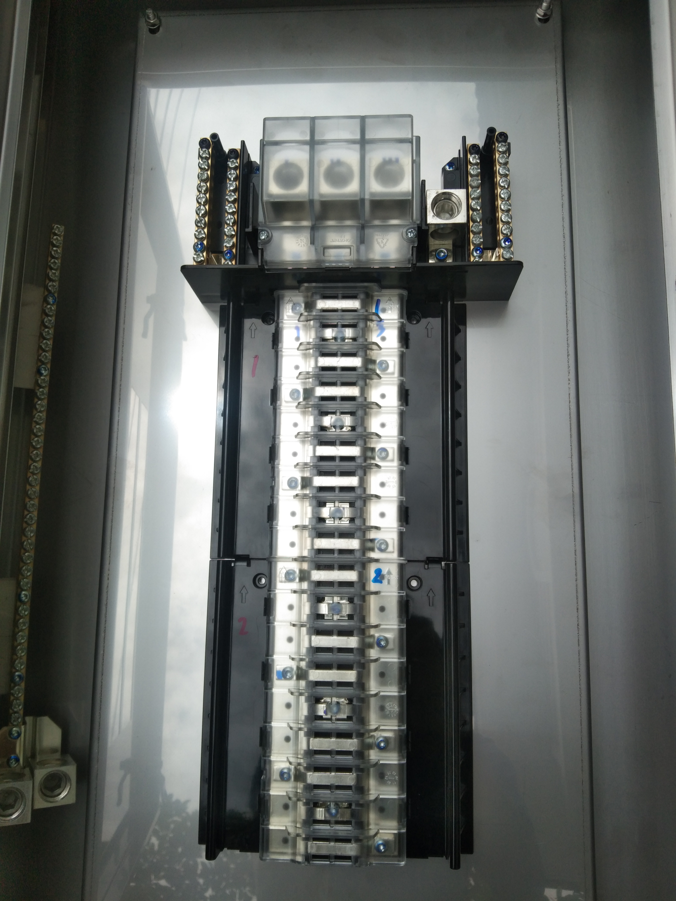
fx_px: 781
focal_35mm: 30
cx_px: 338
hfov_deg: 46.8
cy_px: 450
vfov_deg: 60.0
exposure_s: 1/1495
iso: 51
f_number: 2.2
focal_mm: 3.65
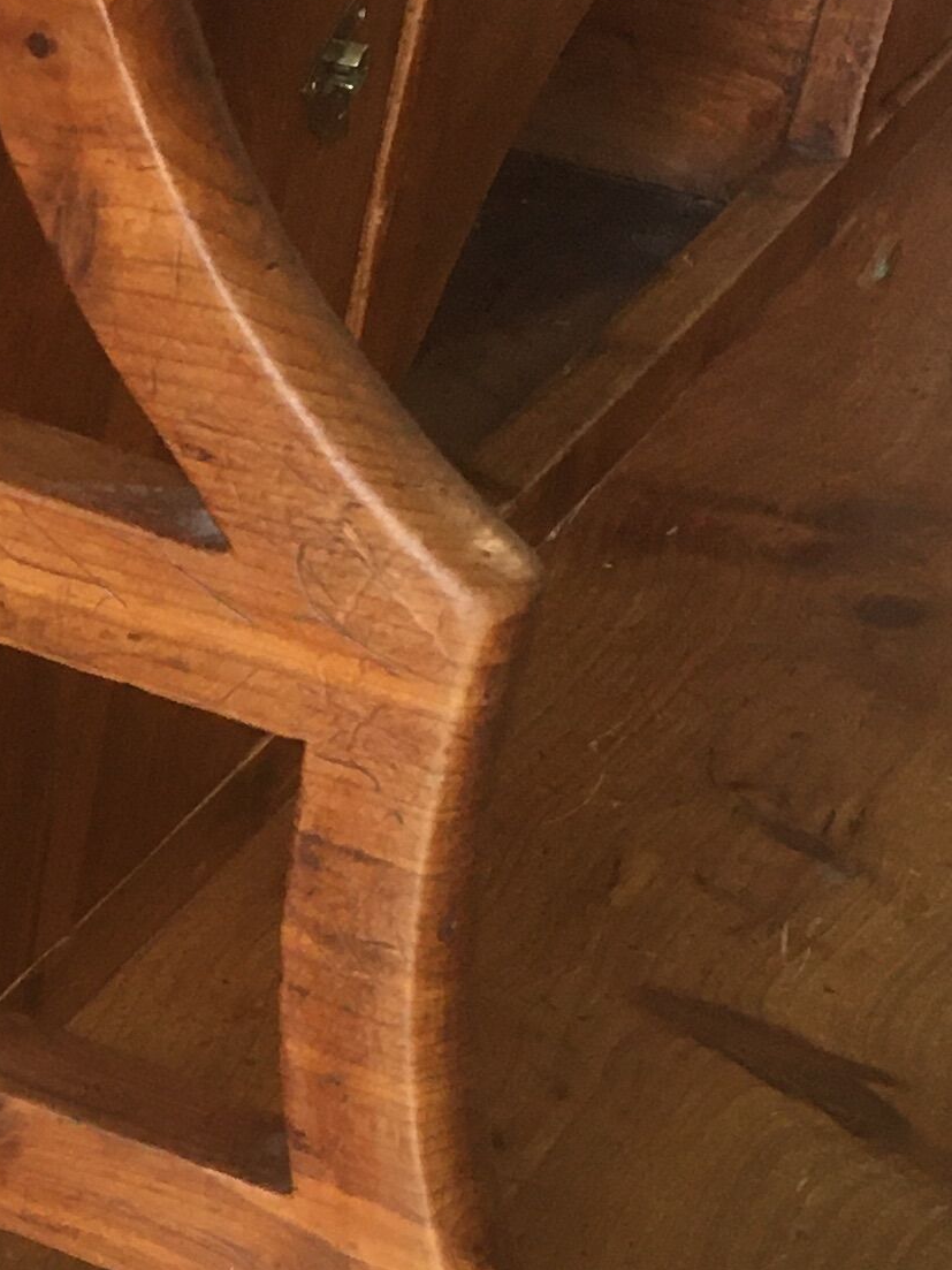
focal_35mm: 106
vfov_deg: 18.2
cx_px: -383
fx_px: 3888
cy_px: 1162
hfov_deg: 13.3
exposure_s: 1/33
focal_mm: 4.15
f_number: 2.2
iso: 125
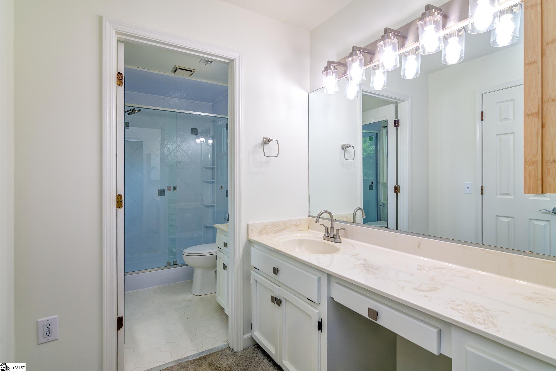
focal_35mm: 16
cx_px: 278
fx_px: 247
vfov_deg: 73.7
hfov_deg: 96.7
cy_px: 186
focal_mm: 11
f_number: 8
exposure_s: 1/13
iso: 320
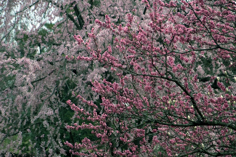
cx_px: 118
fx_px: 1277
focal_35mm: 195
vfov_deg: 7.0
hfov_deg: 10.6
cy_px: 78
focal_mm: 130
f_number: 6
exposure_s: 1/1000
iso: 400
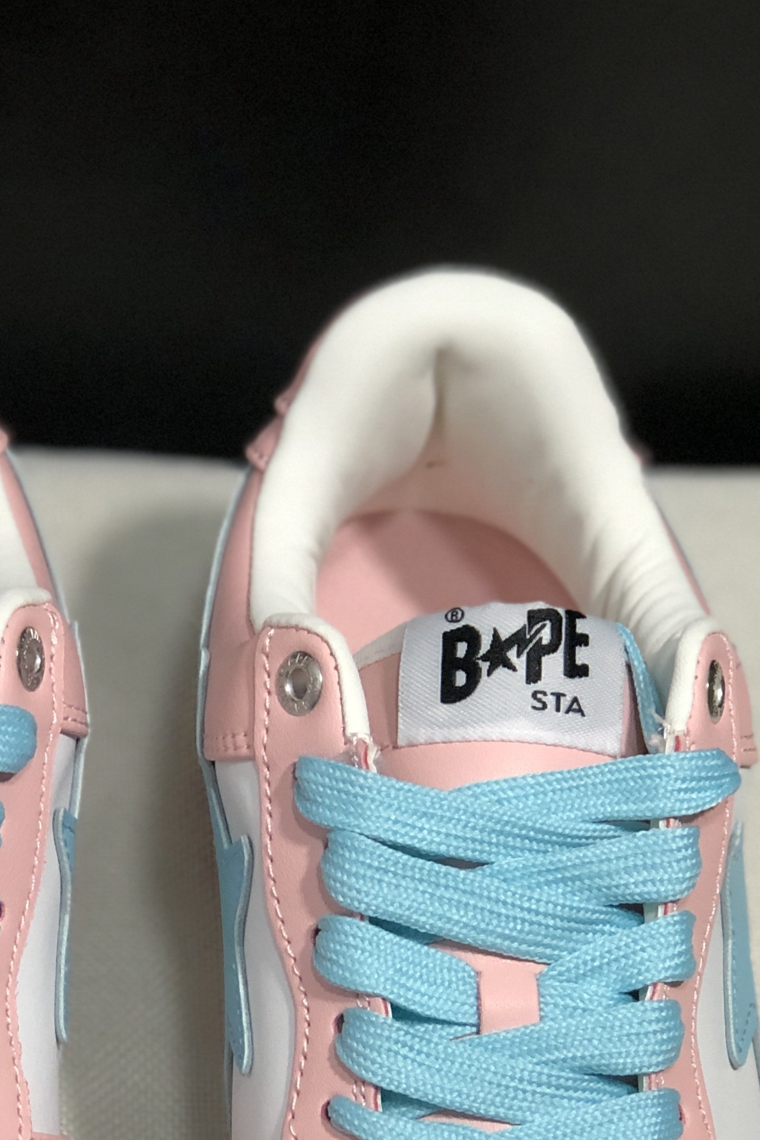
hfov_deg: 10.7
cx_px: 107
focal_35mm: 128
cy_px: 876
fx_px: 4052
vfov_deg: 15.9
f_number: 2.8
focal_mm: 6.6
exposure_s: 1/30
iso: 80
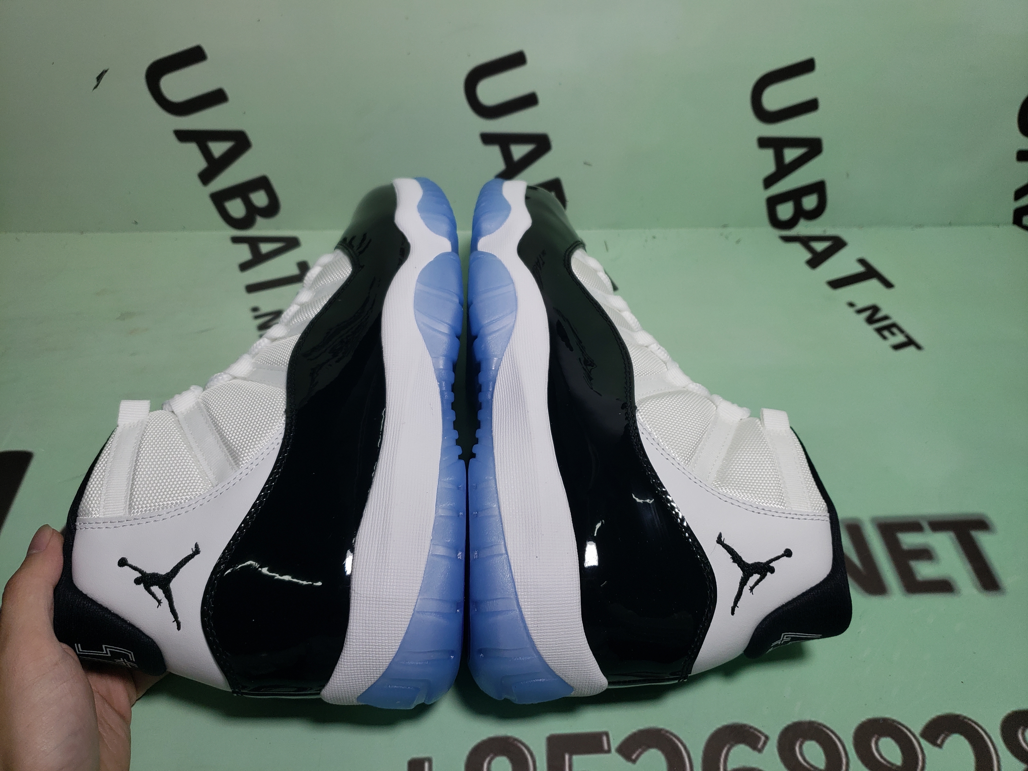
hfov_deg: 67.3
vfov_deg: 53.1
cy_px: 386
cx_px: 514
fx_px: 772
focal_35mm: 26
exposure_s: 1/722
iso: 50
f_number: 1.5
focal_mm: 4.3
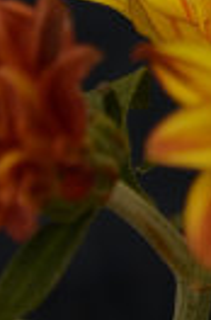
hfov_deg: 3.5
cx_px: 484
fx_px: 3397
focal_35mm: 383
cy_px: -216
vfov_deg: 5.3
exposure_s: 1/50
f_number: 9
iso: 100
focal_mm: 55
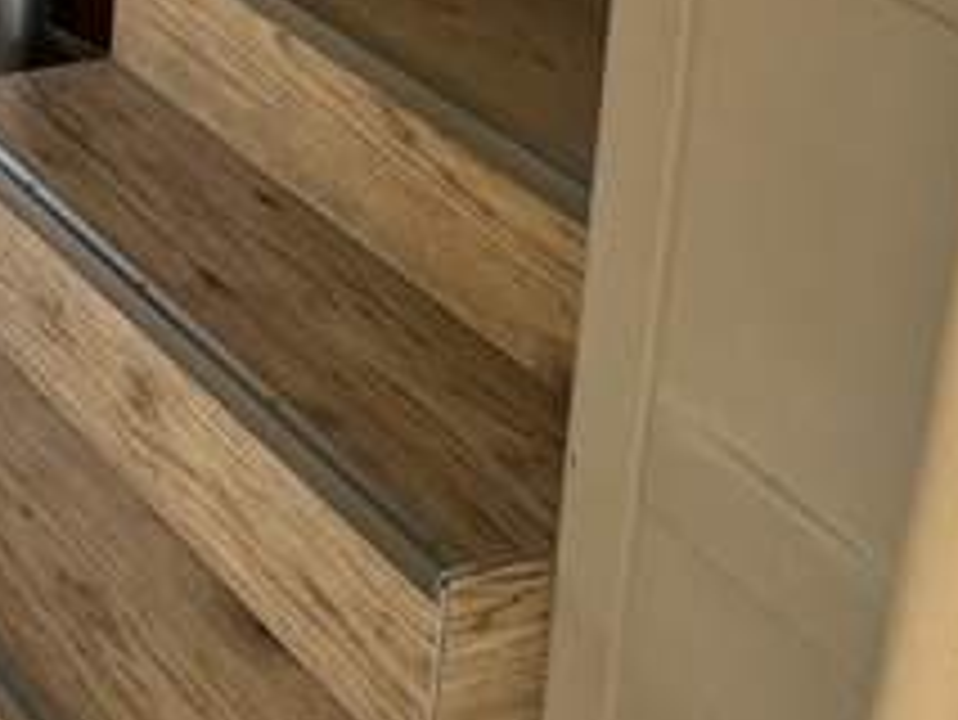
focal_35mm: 90
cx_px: -315
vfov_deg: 15.7
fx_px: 2492
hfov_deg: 19.9
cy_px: -198
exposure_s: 1/119
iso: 200
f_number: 1.78
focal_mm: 6.76
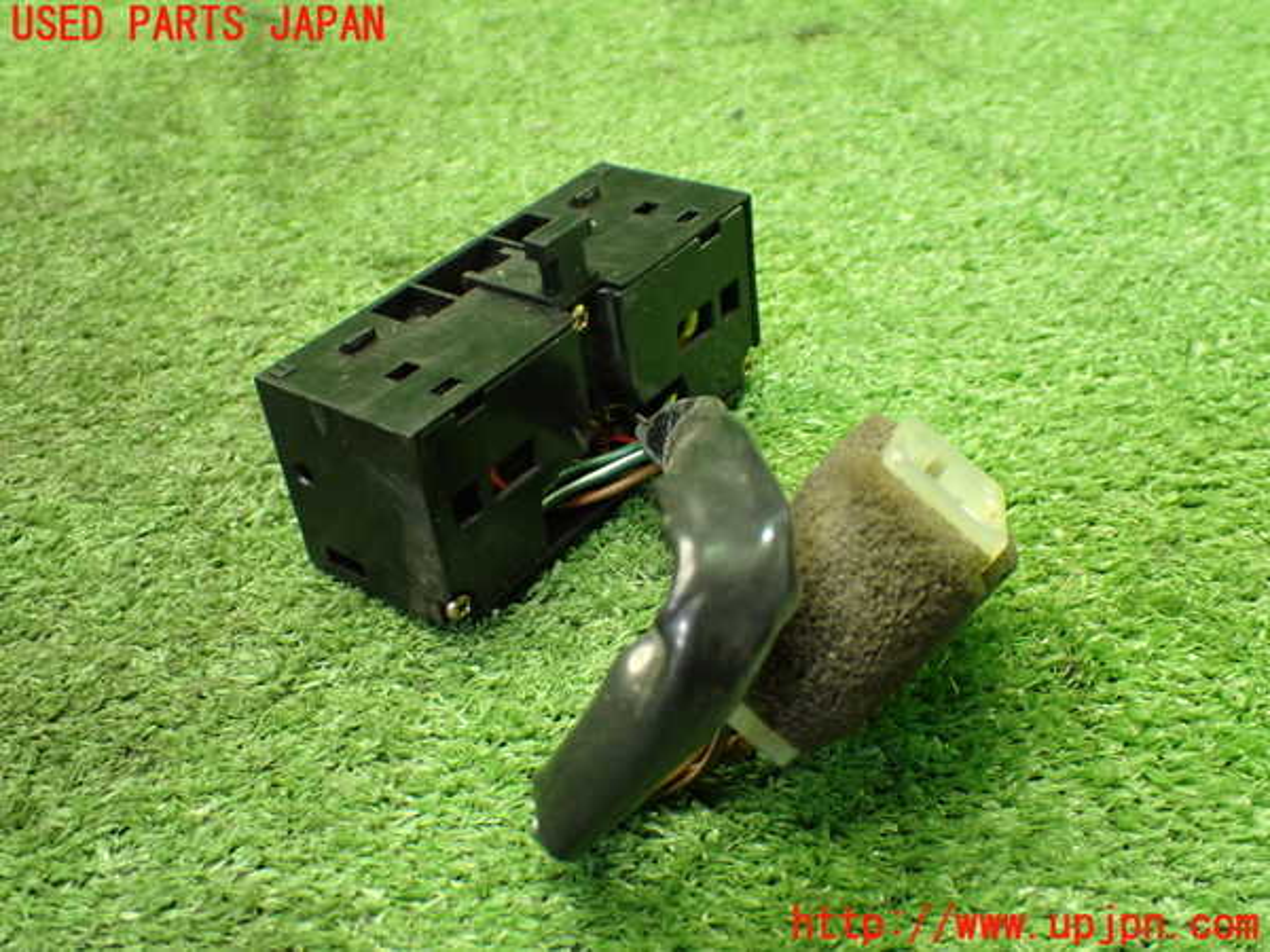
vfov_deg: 37.7
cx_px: 635
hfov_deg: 49.0
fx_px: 1394
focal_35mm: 38
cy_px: 476
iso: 800
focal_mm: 6.83
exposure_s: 1/40
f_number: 2.7
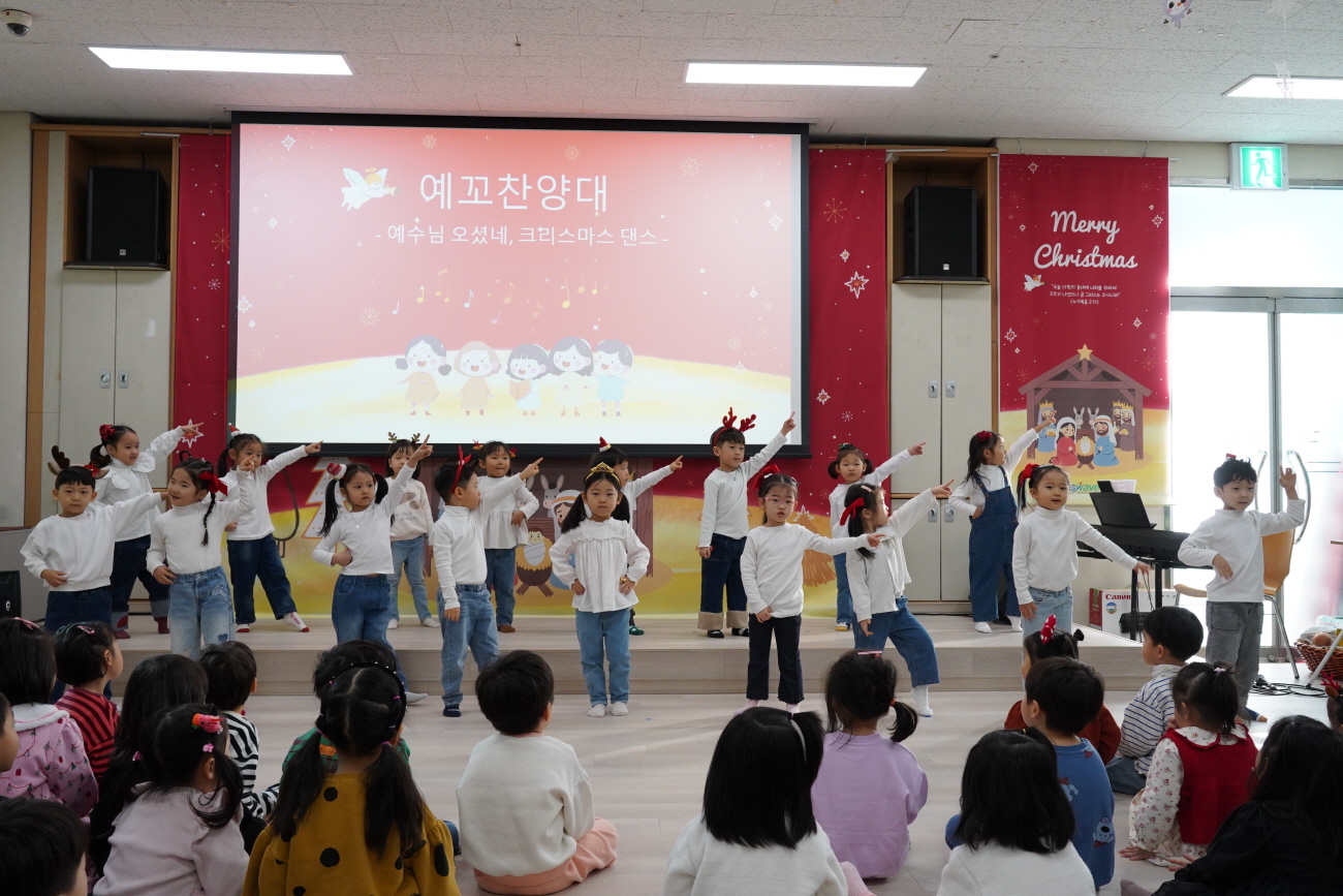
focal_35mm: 31
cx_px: 672
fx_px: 1157
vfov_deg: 42.3
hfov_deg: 60.3
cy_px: 448
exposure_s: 1/160
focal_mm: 31
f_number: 7.1
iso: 2500
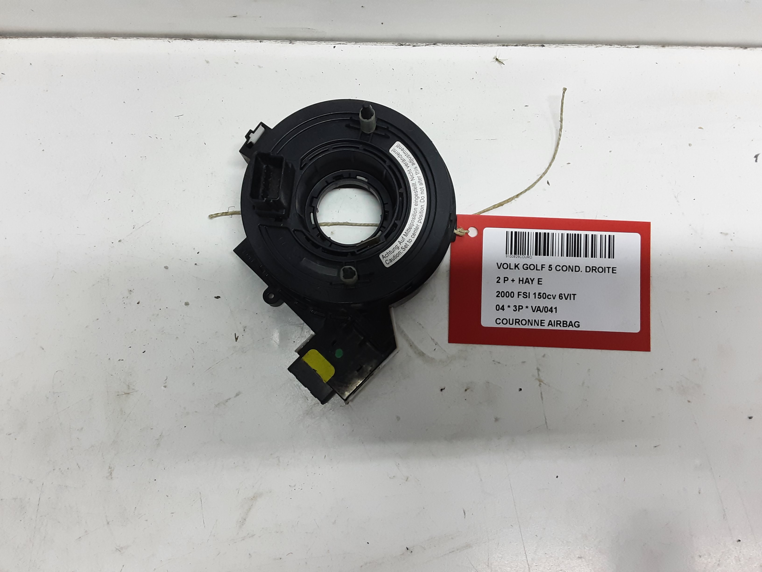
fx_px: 594
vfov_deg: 51.4
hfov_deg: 65.3
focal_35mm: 27
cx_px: 381
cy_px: 286
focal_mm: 2.91
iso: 125
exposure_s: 1/50
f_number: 1.9
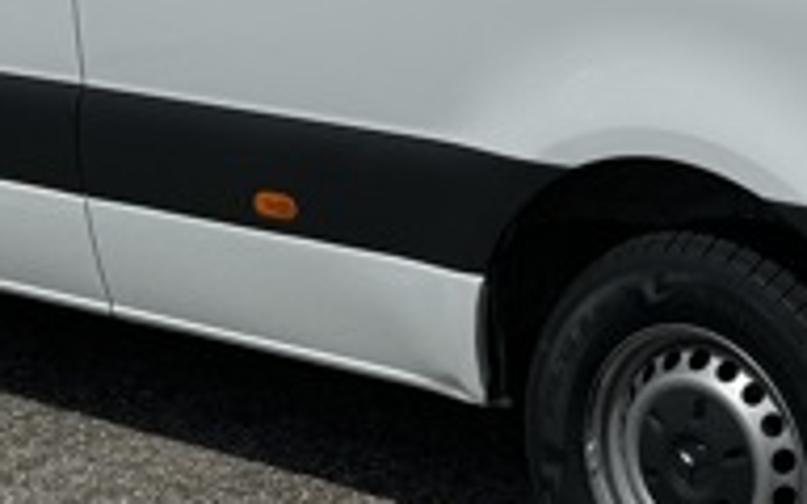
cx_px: 761
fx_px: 2331
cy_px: -130
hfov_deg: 19.2
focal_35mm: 106
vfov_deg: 12.0
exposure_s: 1/20000
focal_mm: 6.76
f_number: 1.78
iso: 80
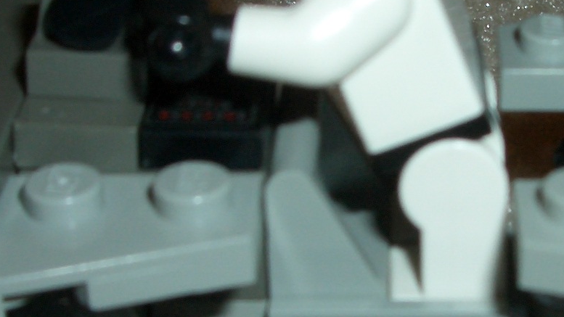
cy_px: 164
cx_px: 438
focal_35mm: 113
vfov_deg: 10.7
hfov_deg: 18.8
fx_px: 1690
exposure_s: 1/60
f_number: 4.3
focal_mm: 5.8
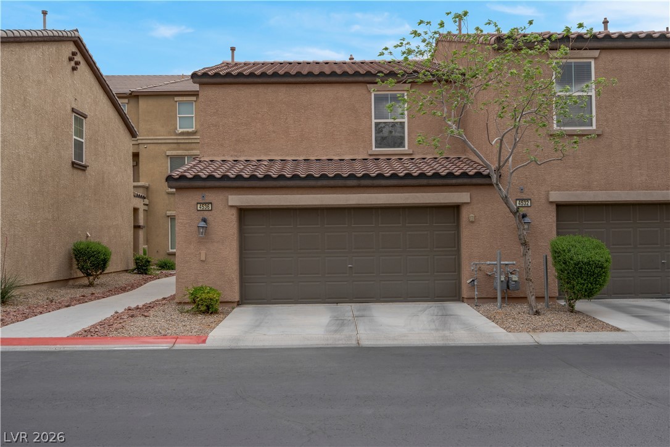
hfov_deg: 57.2
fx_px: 614
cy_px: 224
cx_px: 335
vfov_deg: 40.0
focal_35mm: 33
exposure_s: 1/160
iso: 100
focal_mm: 33
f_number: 9
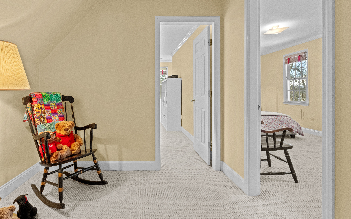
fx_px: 181
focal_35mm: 19
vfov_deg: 62.1
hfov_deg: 87.2
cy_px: 91
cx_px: 141
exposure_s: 1/10
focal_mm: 14.7
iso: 1600
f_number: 11
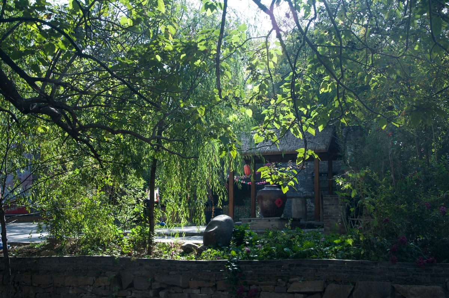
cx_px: 224
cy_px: 149
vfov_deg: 29.8
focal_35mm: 45
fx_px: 561
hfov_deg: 43.7
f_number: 4.2
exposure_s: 1/250
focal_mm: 30
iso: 200
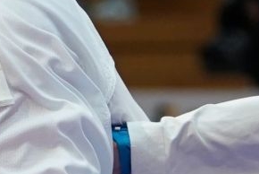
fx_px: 5668
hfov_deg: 2.6
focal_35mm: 787
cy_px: 158
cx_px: 104
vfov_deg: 1.8
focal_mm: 85
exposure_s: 1/1000
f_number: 2.8
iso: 1600
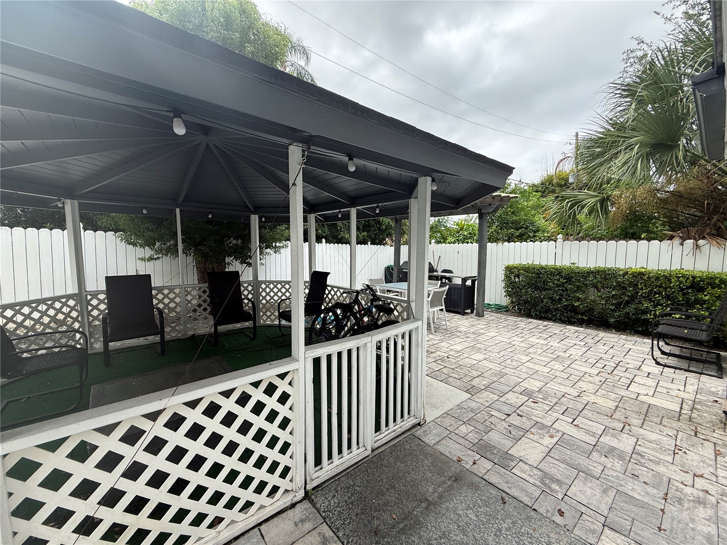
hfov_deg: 102.1
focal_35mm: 14
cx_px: 364
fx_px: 294
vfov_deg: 85.7
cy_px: 272
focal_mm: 2.22
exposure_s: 1/510
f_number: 2.2
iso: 50
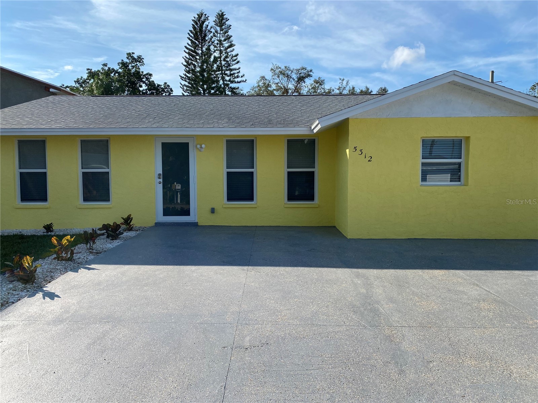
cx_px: 269
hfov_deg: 67.3
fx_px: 404
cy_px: 202
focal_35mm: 26
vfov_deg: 53.1
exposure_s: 1/2890
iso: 32
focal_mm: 4.25
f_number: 1.8
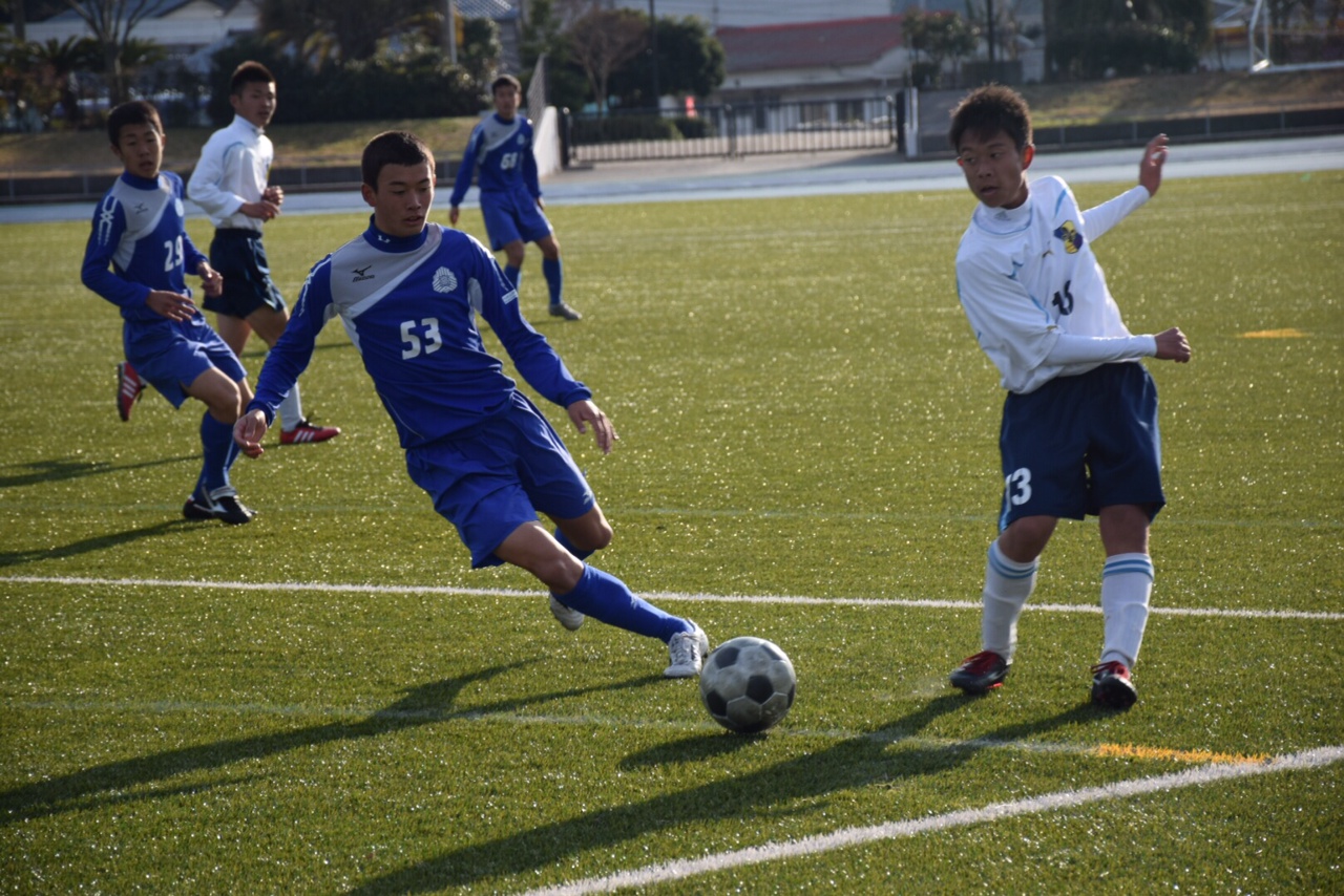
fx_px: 5881
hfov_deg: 13.0
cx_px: 672
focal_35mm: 158
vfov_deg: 8.7
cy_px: 448
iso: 200
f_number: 6.3
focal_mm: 105
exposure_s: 1/640
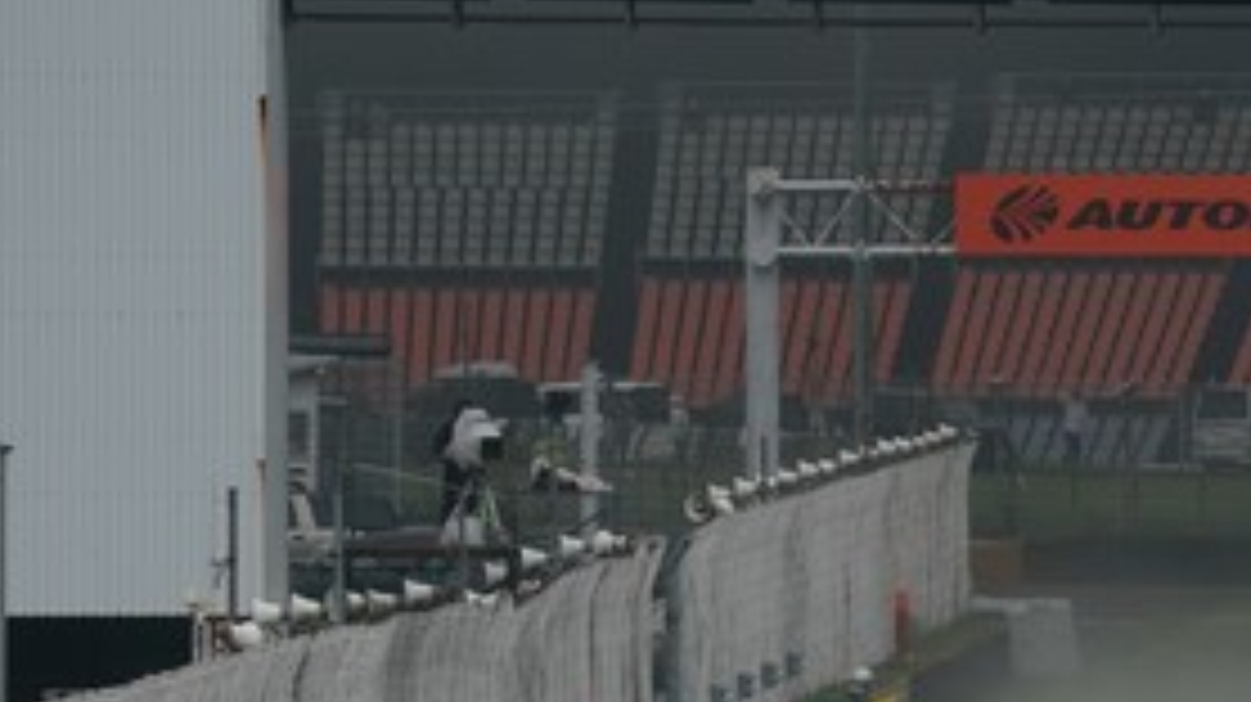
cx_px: 1395
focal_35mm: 1629
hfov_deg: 1.3
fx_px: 54005
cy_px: 526
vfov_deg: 0.7
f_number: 11
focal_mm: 600
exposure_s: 1/800
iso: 800
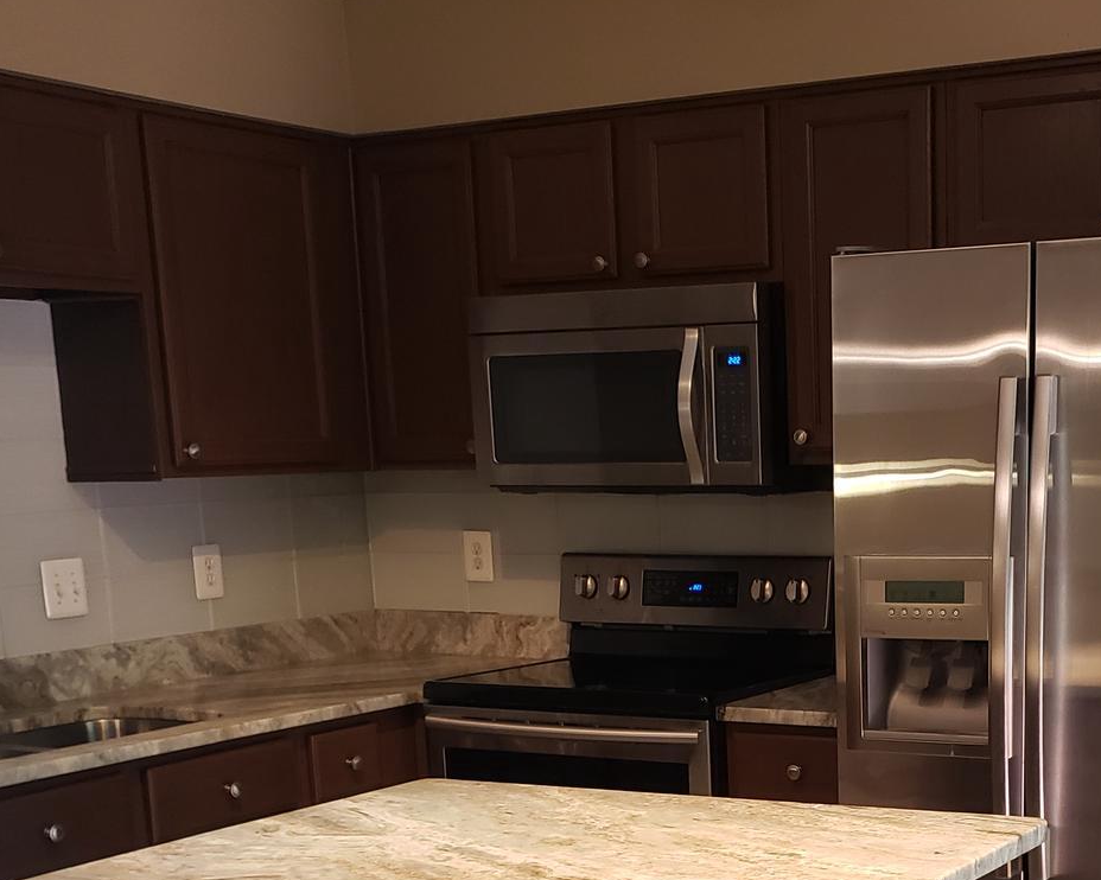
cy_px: 897
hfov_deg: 32.9
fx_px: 1824
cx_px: 832
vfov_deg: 25.7
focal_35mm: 56
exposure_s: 1/60
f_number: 1.5
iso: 250
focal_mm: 4.3
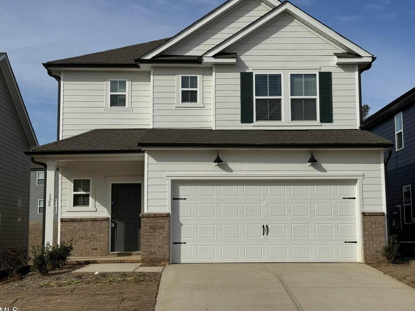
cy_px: 158
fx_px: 623
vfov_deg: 28.0
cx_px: 217
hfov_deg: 36.8
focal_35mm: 52
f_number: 1.78
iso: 64
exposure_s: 1/7937
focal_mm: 6.86
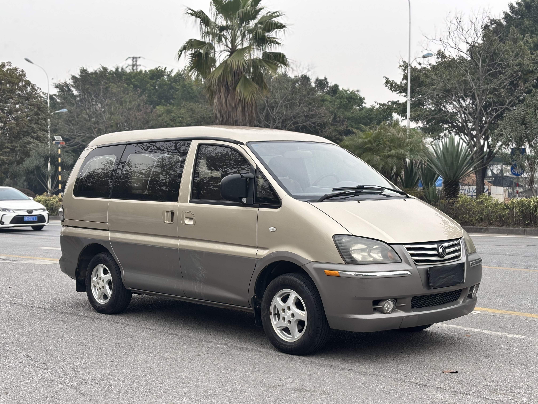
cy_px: 202
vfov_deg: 28.0
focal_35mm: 52
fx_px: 808
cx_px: 269
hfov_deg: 36.8
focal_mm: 5.96
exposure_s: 1/221
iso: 32
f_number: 1.6
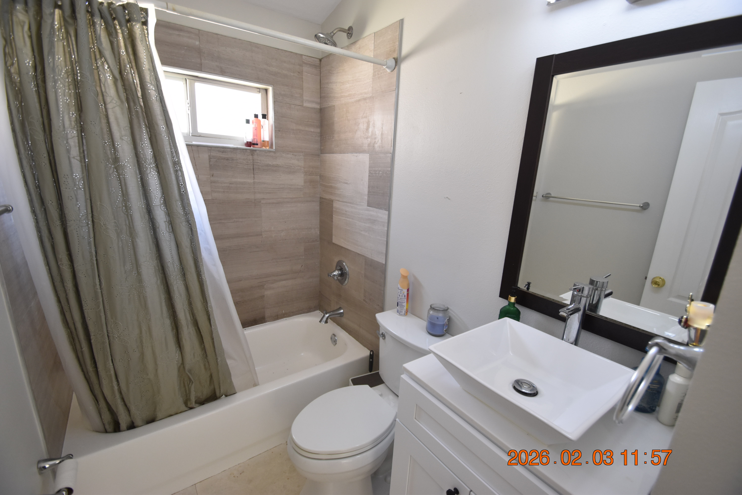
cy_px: 248
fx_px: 309
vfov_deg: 77.3
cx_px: 371
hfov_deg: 100.4
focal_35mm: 15
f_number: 3.5
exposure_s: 1/45
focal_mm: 10
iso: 800
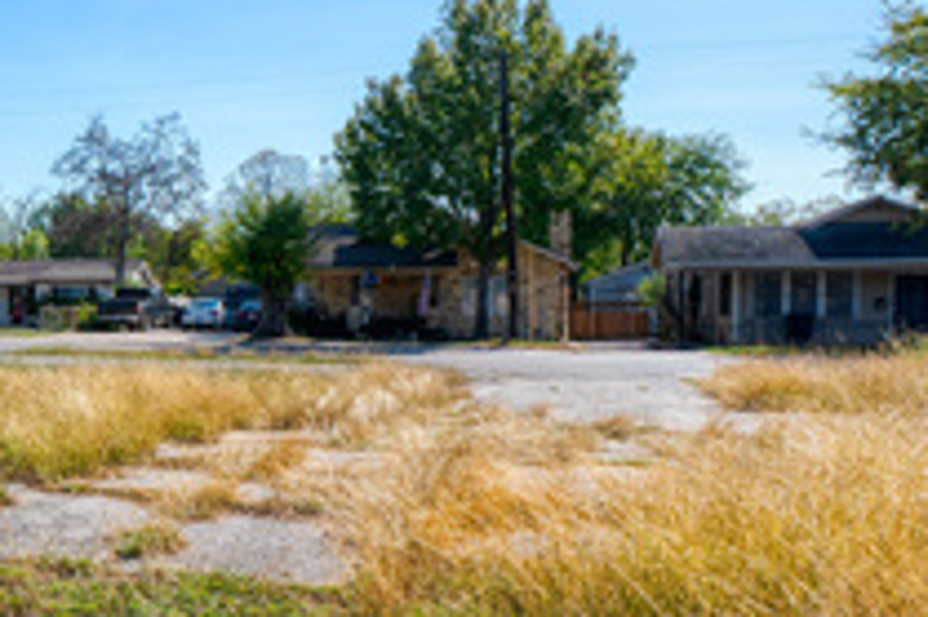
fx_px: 1262
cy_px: 313
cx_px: -195
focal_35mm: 49
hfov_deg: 32.9
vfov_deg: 27.5
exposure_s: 1/125
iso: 100
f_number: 11
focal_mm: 16
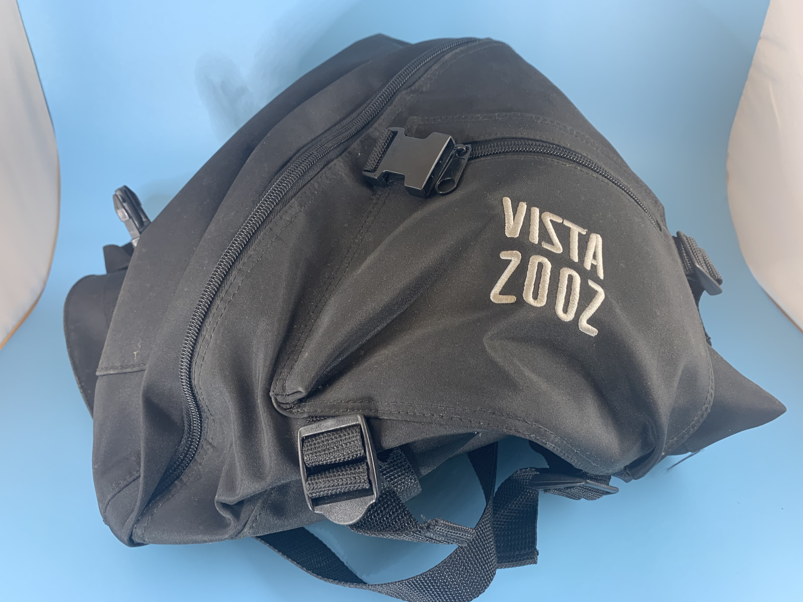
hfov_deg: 67.3
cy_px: 301
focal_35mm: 26
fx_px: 603
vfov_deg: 53.1
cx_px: 402
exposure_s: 1/50
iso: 80
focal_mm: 4.25
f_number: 1.8
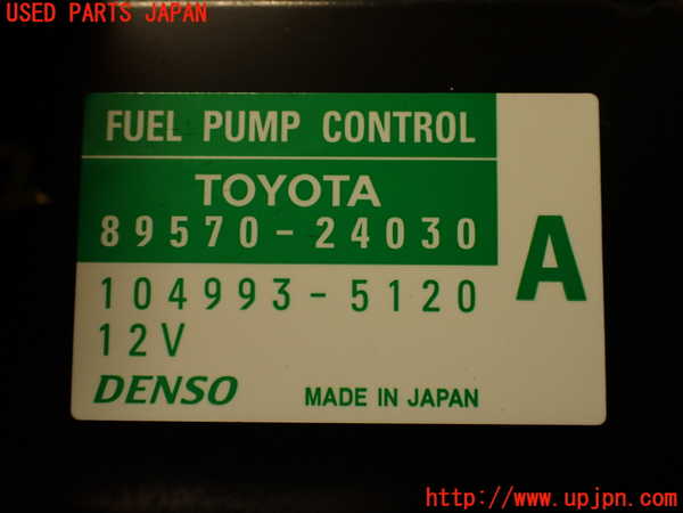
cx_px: 342
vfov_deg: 44.2
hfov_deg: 56.8
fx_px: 631
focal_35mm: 32
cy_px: 256
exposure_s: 1/60
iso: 200
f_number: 2.4
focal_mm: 5.79
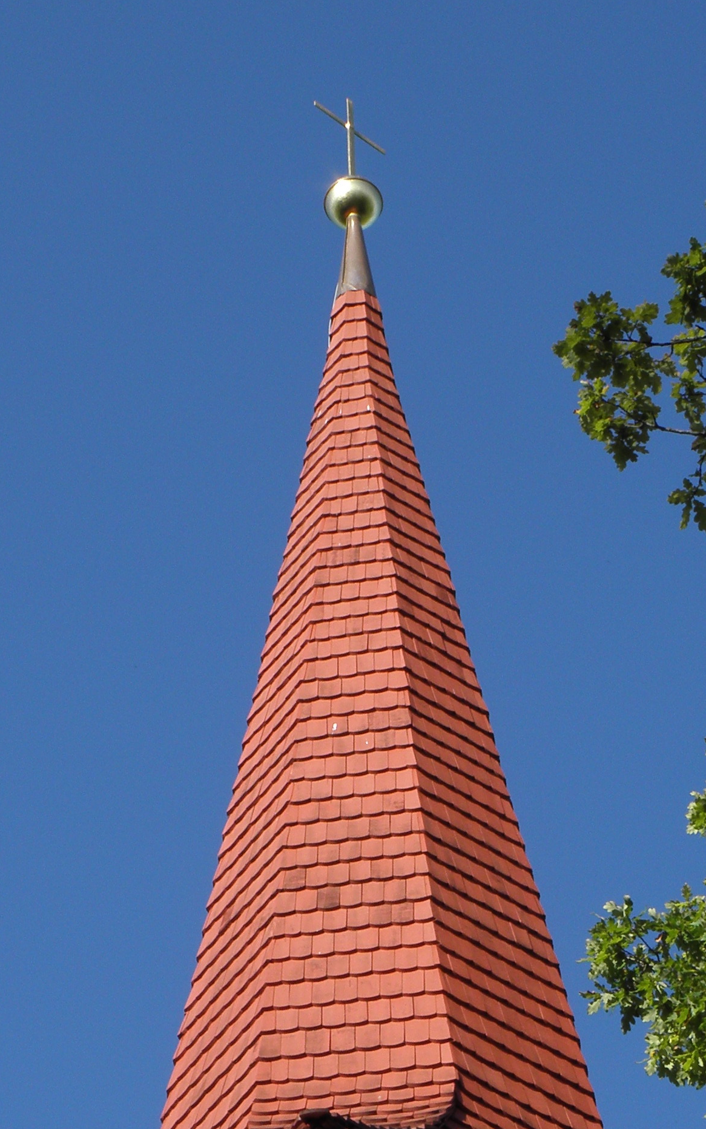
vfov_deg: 15.7
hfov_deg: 9.9
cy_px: 738
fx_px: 4095
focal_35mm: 133
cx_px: 381
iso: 64
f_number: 5.6
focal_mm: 10.65
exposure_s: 1/200
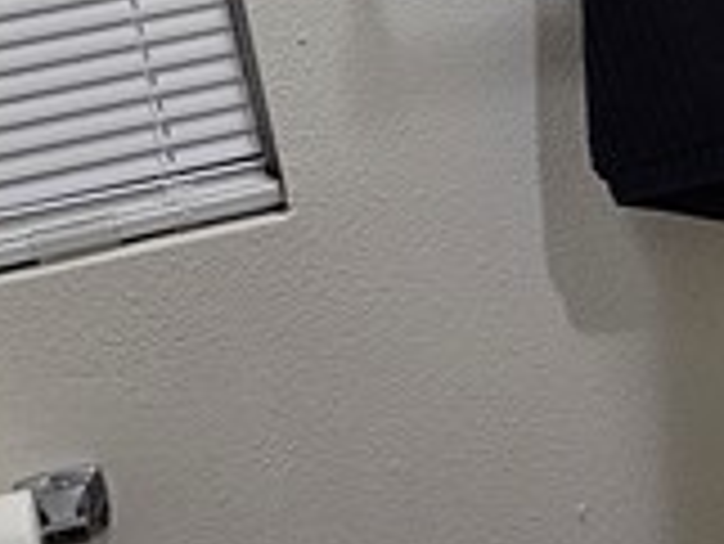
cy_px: -139
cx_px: 1664
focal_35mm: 146
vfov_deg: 10.0
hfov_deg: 11.5
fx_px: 3056
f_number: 1.7
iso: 250
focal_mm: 6.3
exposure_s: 1/120
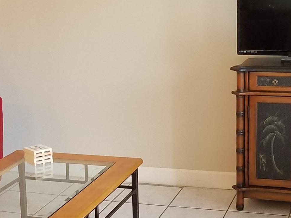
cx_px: 159
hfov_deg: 24.4
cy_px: 77
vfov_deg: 18.4
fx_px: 672
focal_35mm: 80
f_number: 1.7
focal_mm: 4.2
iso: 160
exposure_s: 1/40
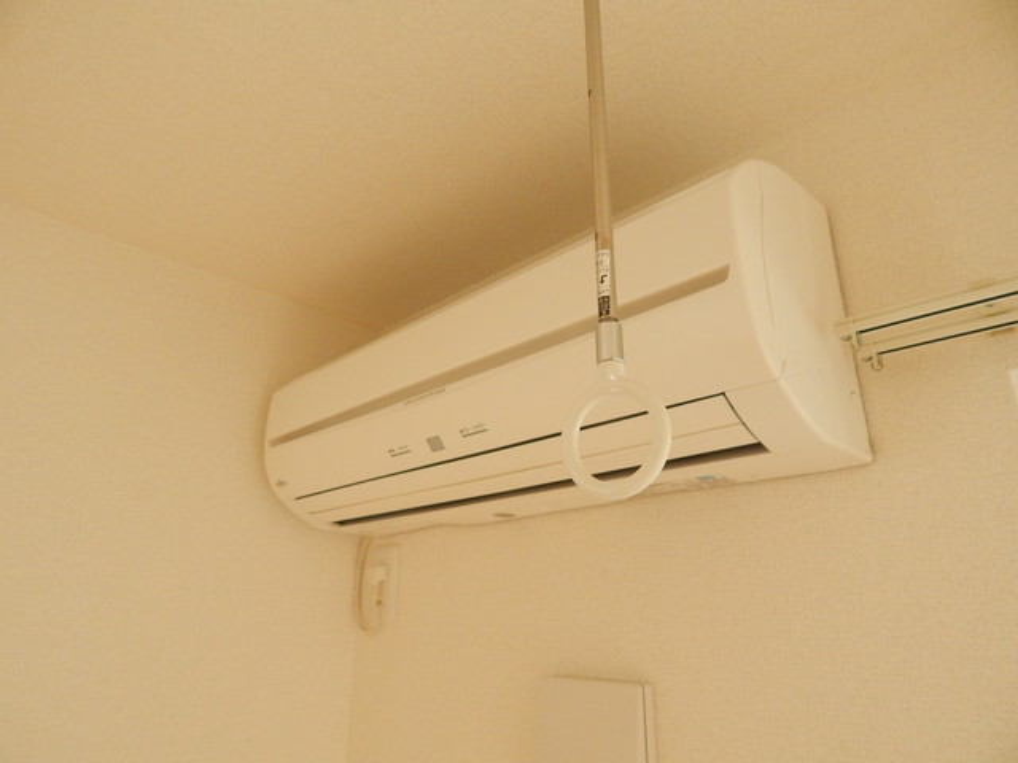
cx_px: 509
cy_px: 382
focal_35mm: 23
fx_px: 676
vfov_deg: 58.9
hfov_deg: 73.9
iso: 400
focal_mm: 4
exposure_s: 1/80
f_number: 3
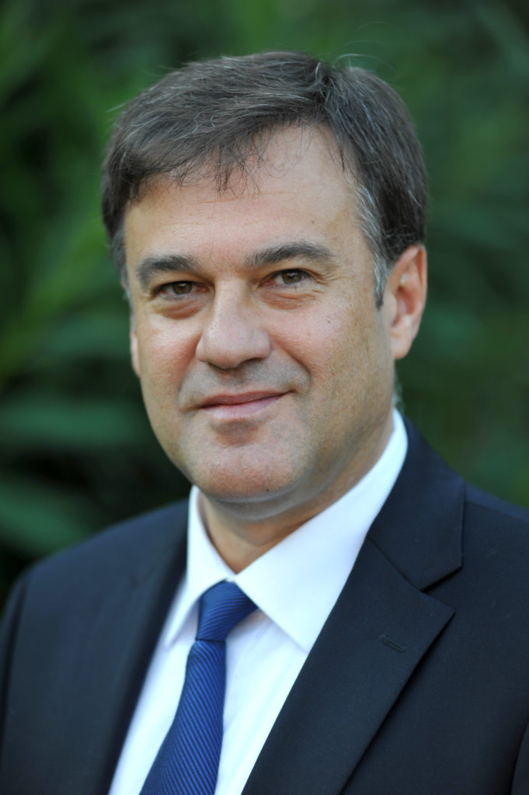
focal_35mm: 170
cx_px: 264
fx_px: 3753
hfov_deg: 8.1
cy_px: 398
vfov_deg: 12.1
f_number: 3.2
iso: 250
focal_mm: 170
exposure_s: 1/250
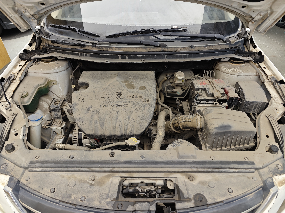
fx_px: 189
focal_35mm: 23
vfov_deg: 58.9
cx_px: 142
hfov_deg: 73.9
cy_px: 106
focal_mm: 8.7
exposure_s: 1/100
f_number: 1.9
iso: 640
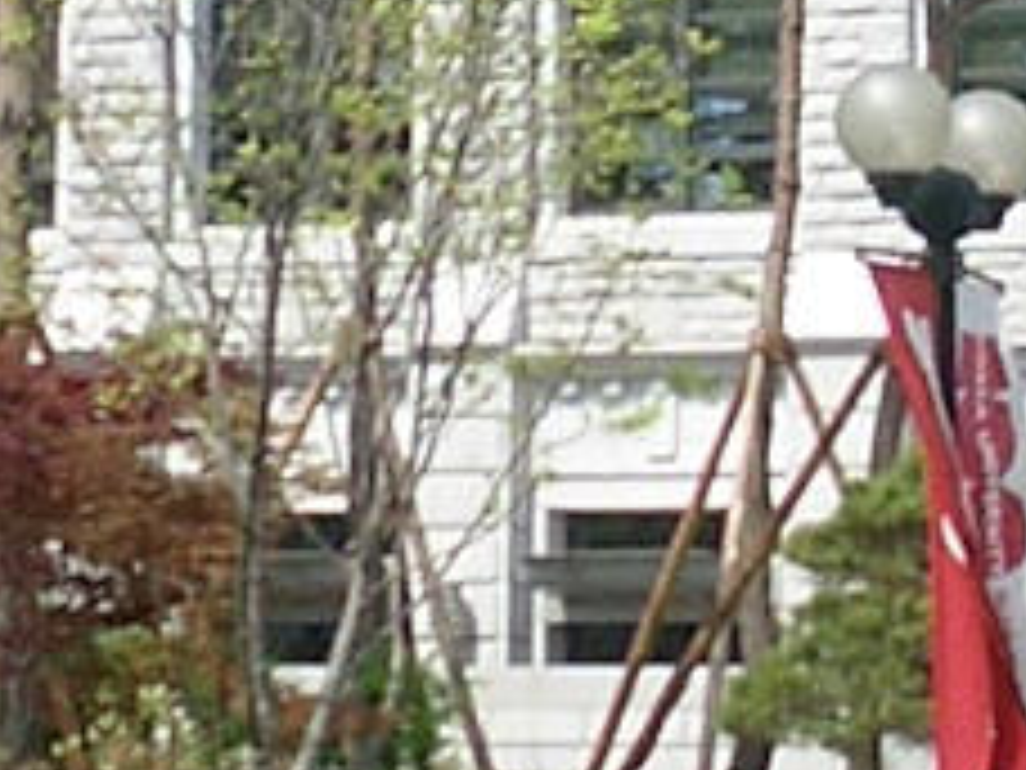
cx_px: 855
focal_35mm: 208
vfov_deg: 7.1
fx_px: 6165
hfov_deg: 9.5
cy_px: -248
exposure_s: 1/1000
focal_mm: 5.6
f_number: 3.5
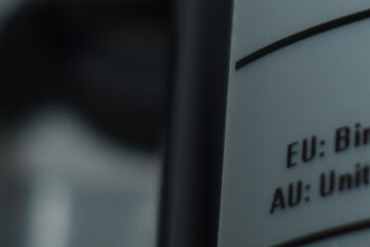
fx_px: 3059
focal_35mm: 297
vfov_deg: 4.5
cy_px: -361
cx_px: 467
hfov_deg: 6.9
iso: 100
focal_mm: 29
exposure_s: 1/60
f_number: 4.2
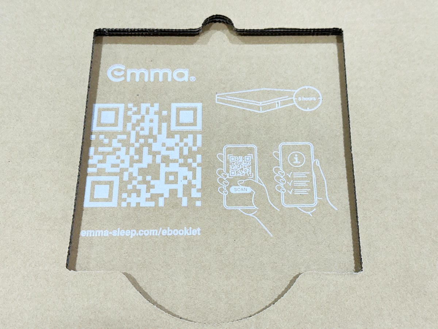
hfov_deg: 39.7
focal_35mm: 48
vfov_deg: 30.3
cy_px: 164
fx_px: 607
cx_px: 219
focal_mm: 6.86
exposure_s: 1/120
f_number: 1.78
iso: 80
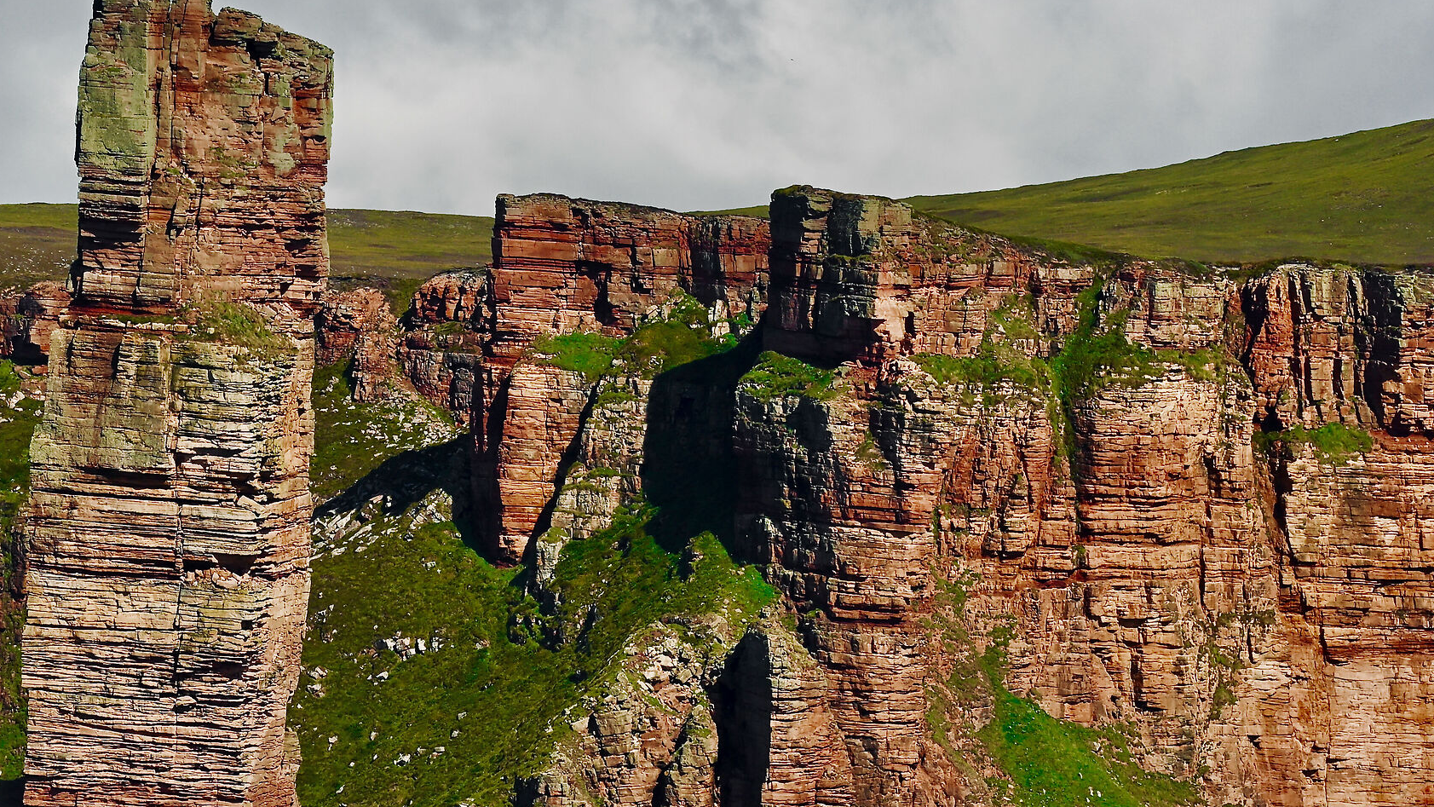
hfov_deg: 8.5
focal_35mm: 254
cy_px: 591
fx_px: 9659
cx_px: 690
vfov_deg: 4.8
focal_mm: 170
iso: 100
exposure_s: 1/750
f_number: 8
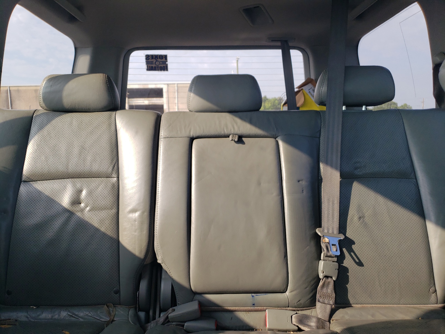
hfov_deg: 67.3
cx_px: 222
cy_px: 167
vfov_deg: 53.1
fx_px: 334
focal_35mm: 26
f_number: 1.5
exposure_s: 1/303
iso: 50
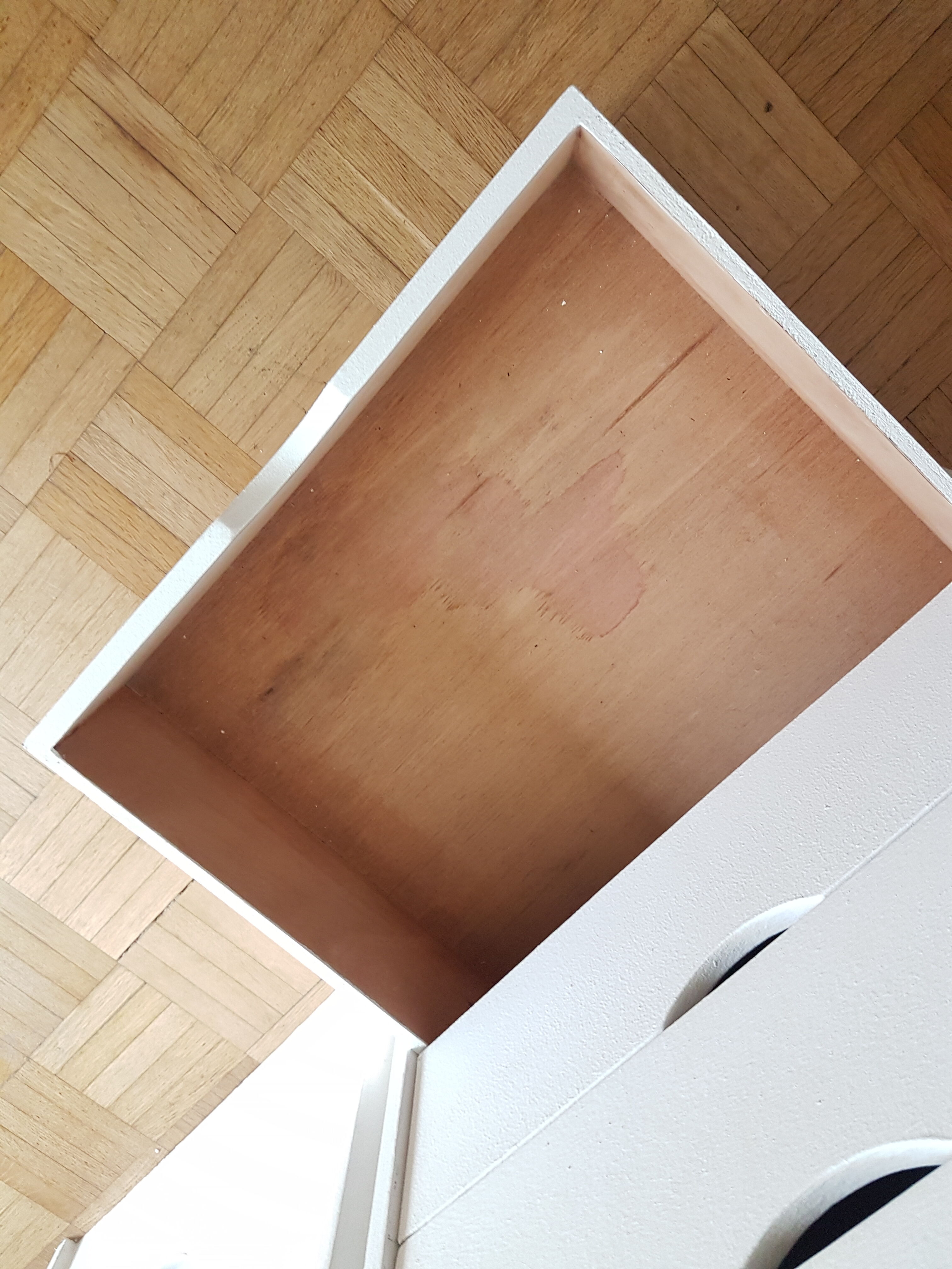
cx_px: 476
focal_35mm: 26
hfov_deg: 53.1
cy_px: 634
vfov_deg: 67.3
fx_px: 953
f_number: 1.7
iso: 200
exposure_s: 1/13
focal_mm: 4.2
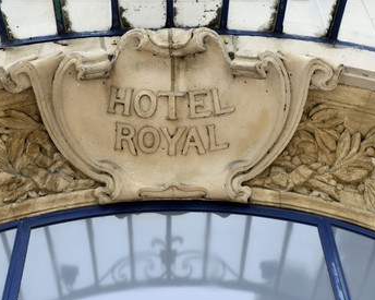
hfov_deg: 34.1
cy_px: 152
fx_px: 610
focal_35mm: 55
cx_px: 171
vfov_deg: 27.6
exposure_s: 1/125
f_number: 6.3
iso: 400
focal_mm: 48
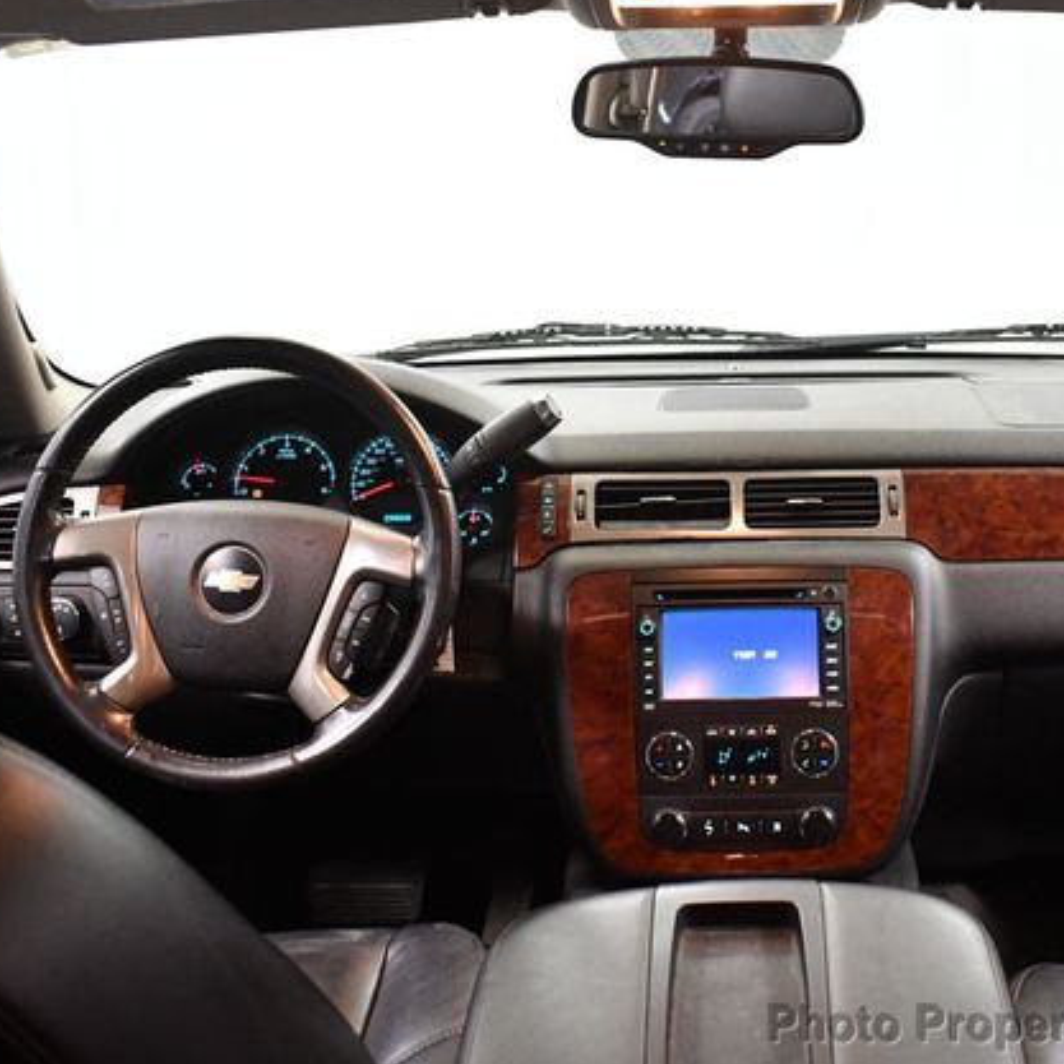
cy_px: 528
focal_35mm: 47
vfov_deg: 36.1
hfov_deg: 35.6
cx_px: 737
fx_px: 1634
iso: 3200
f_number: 3.5
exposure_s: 1/80
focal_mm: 18
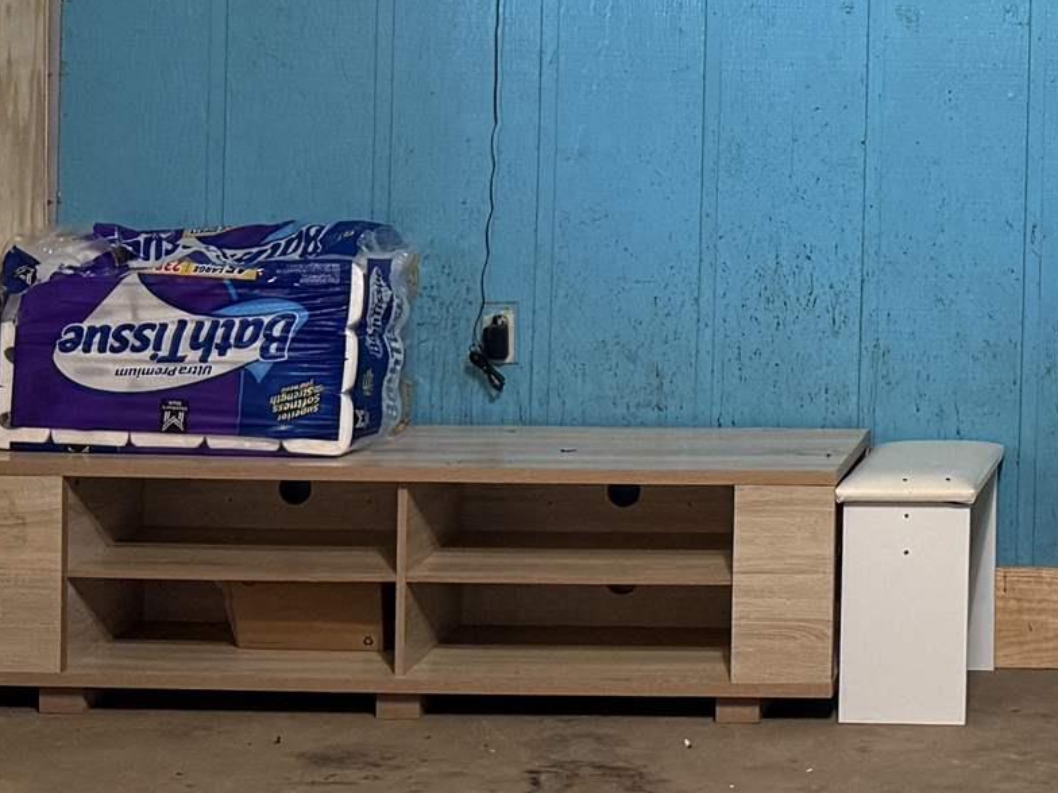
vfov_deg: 15.3
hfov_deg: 19.6
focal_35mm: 94
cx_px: 1281
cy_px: -70
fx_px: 2873
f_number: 1.78
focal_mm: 6.76
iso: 250
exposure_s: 1/60
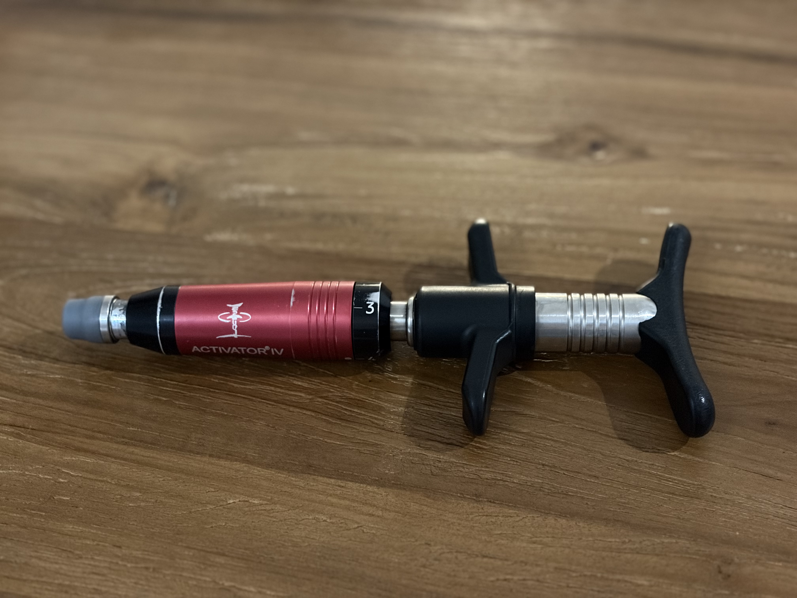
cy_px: 299
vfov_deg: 28.0
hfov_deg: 36.8
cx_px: 398
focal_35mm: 52
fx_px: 1197
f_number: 1.6
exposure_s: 1/20
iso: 400
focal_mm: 5.96
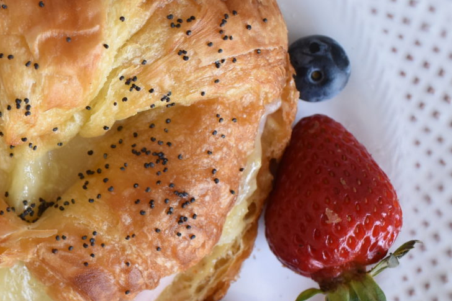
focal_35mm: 76
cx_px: -31
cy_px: 165
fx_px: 954
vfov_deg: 17.9
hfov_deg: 25.0
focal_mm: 18
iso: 640
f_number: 5.6
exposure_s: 1/125
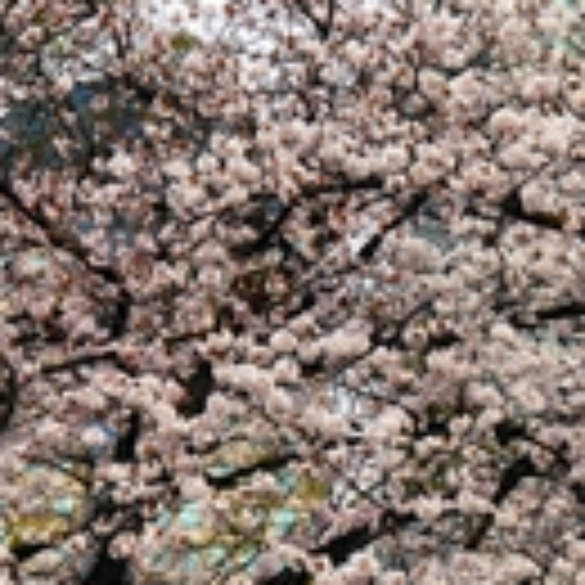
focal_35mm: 184
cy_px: 382
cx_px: 538
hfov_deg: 9.4
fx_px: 3524
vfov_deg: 9.5
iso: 100
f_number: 9
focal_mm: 47
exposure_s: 1/200
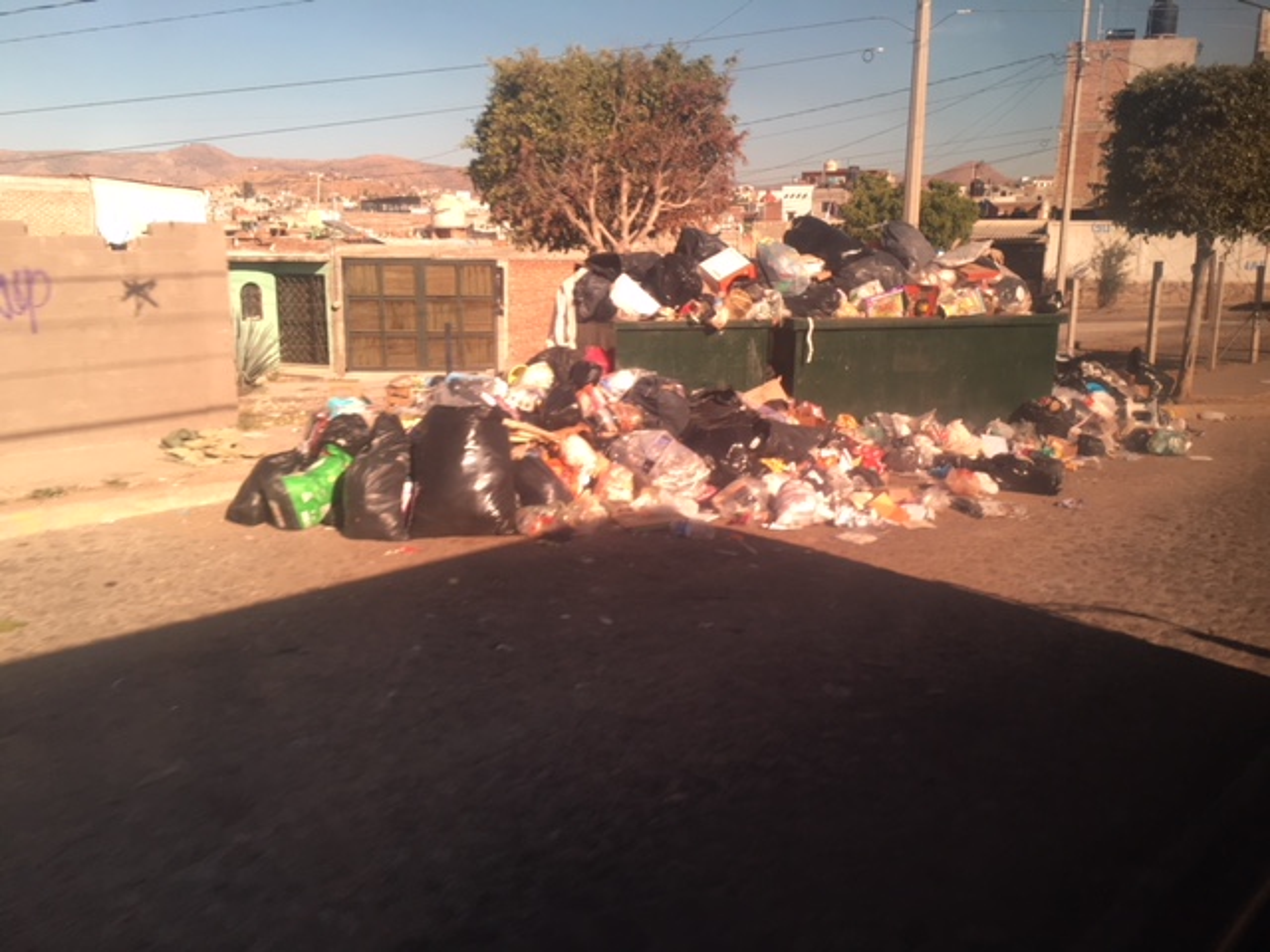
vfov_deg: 48.2
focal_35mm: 29
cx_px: 635
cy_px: 476
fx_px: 1064
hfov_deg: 61.7
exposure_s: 1/120
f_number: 2.2
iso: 32
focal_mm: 4.15
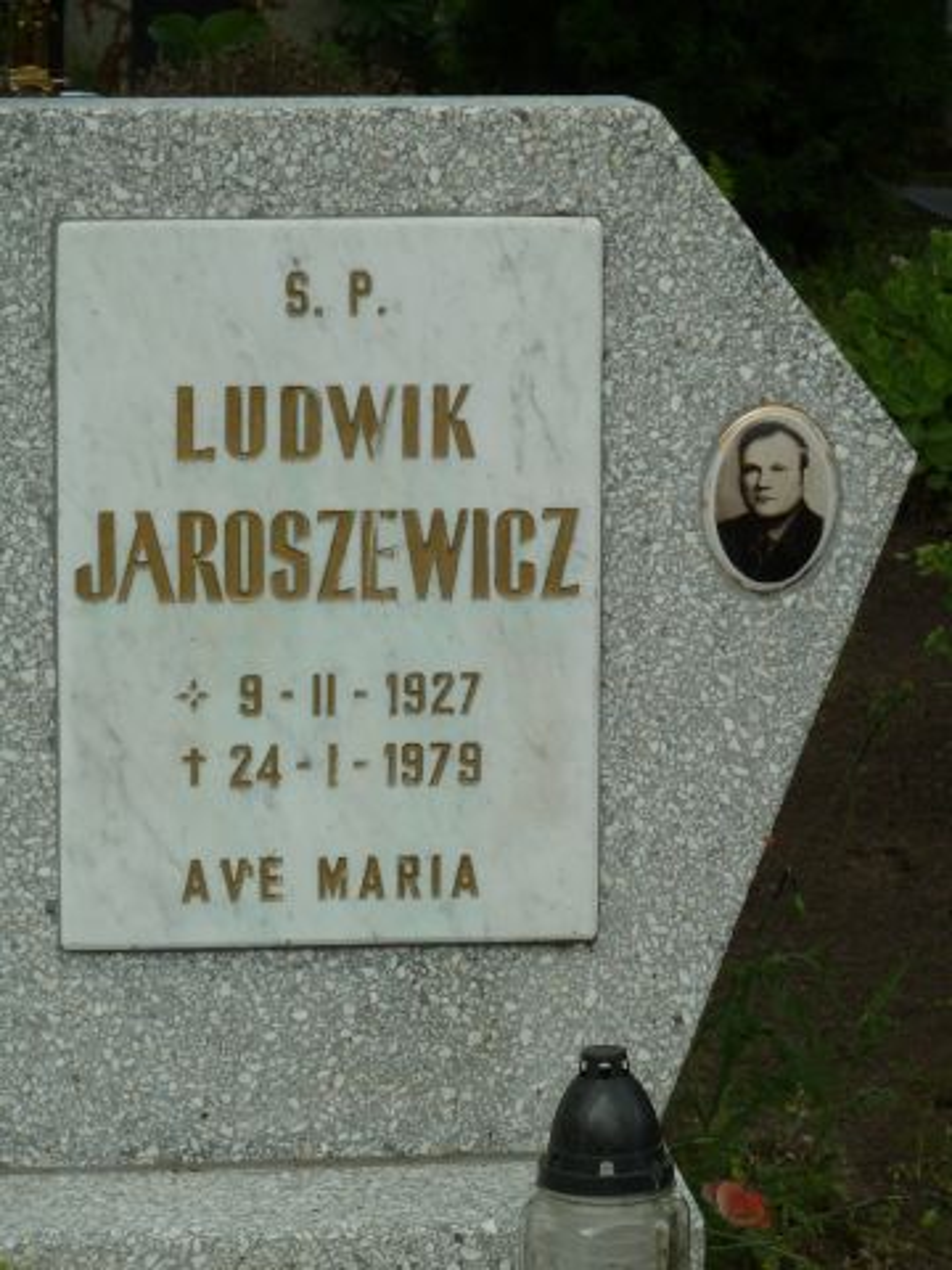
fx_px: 5390
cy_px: 635
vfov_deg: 13.4
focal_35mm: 147
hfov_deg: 10.1
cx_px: 476
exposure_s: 1/200
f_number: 4.5
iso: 80
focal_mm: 24.1
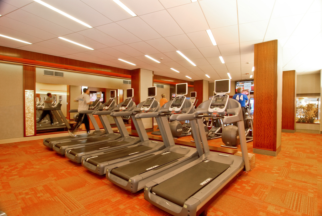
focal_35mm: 18
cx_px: 161
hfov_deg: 89.9
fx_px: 161
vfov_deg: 67.5
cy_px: 108
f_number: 7.1
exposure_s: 1/8
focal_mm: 12
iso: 320
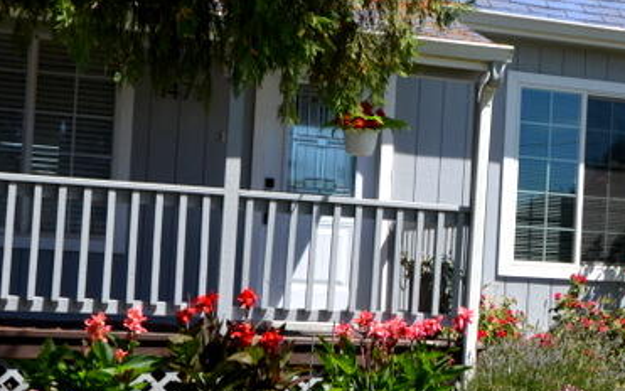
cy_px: 251
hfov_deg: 24.1
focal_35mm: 80
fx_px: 1363
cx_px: 689
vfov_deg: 16.3
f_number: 8
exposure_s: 1/250
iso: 100
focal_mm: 18
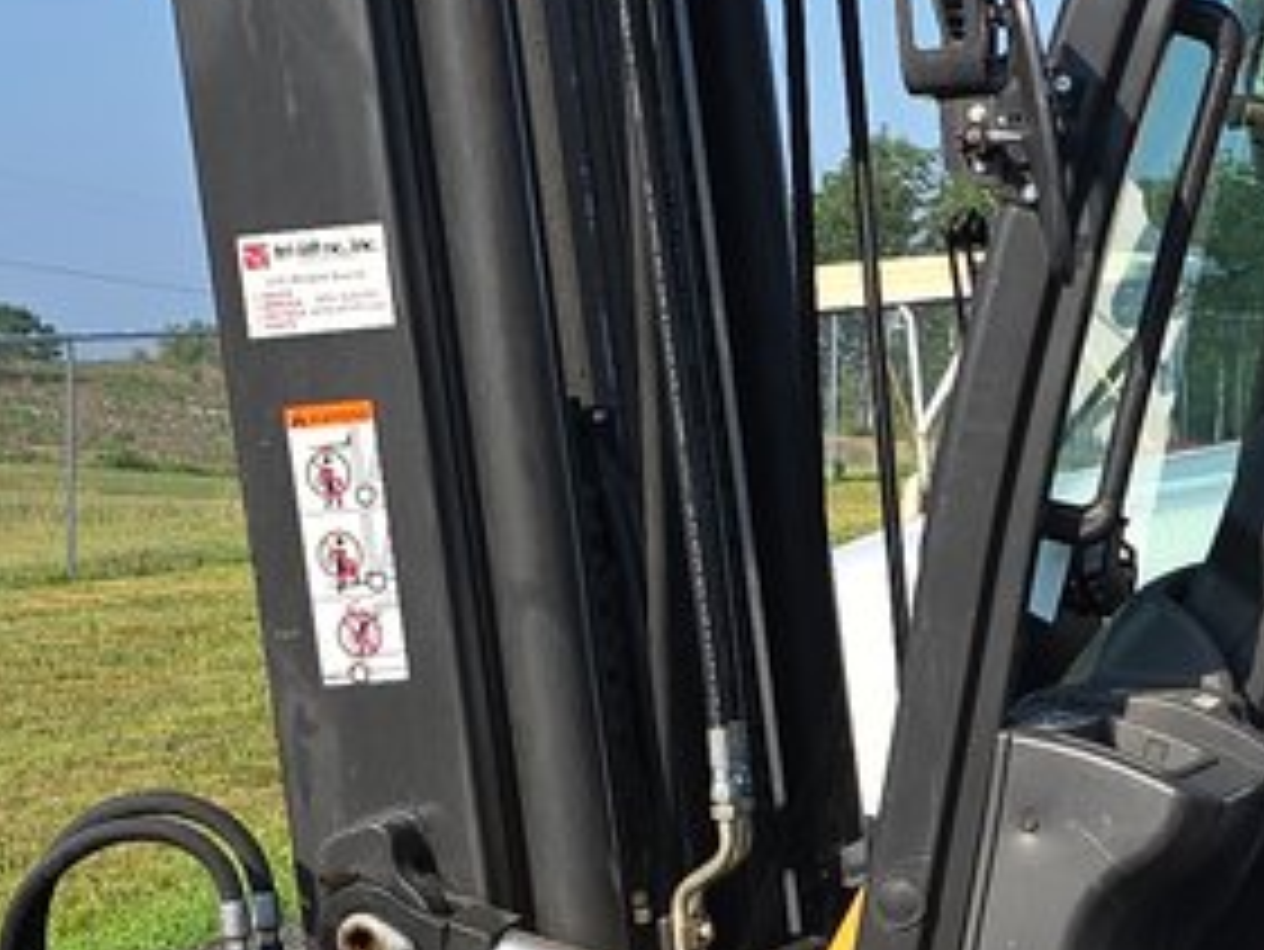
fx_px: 4530
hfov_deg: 15.6
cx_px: 1203
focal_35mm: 124
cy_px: 975
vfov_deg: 11.8
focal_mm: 6.3
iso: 12
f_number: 1.7
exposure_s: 1/624
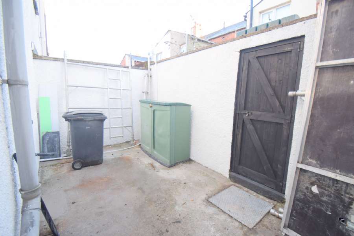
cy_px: 118
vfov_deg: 77.3
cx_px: 177
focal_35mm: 15
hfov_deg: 100.4
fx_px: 147
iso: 400
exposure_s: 1/80
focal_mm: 10
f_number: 4.5
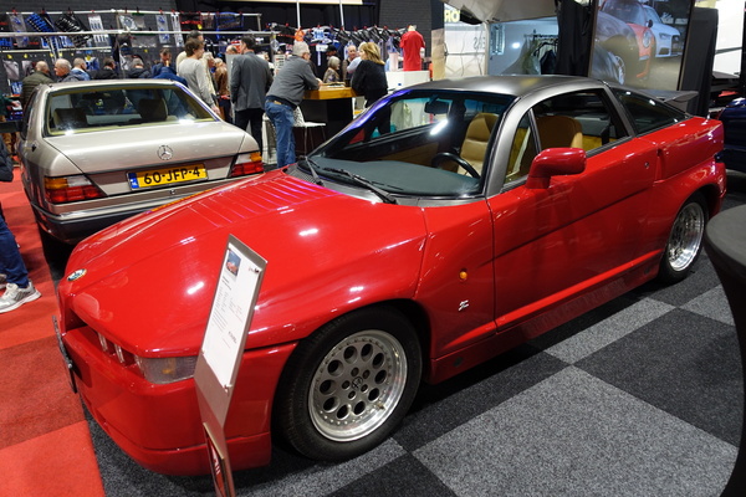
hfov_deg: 73.7
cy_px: 248
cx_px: 373
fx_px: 497
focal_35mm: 24
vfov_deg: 53.1
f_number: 1.8
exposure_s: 1/30
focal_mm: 8.8
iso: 250
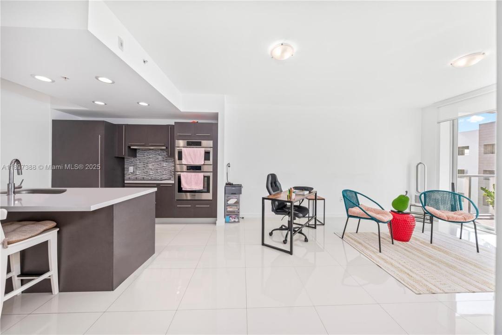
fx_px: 167
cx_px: 251
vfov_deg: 90.0
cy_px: 168
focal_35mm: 12
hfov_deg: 112.6
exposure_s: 1/15
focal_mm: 12
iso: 320
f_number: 8
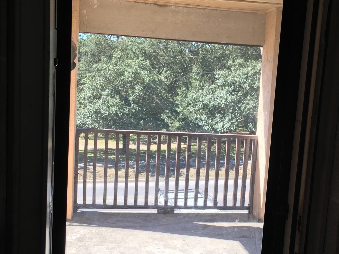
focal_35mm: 50
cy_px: 155
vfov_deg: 29.0
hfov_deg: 38.1
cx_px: 192
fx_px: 490
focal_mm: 4.15
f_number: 2.2
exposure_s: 1/252
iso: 25
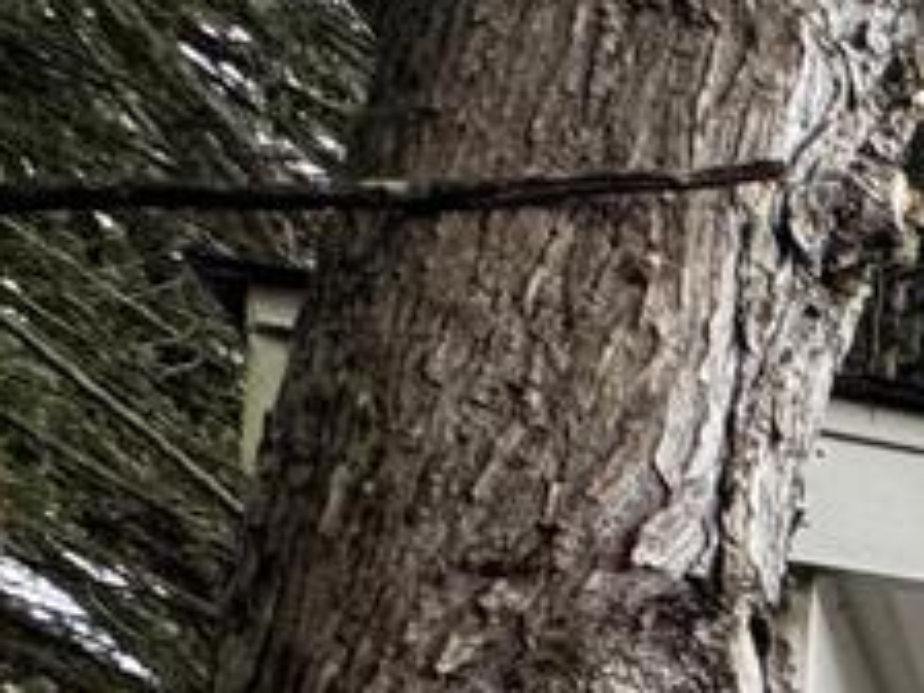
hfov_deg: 11.3
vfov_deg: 12.1
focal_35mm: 90
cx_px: 2817
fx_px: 2402
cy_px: 1803
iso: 160
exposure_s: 1/99
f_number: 2.2
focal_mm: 2.22
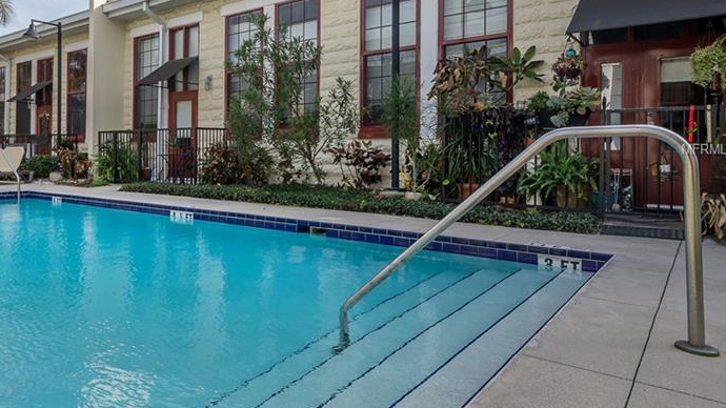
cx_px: 203
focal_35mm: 28
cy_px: 150
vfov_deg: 41.2
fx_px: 539
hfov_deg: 64.8
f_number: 11
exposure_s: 1/320
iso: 320
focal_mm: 18
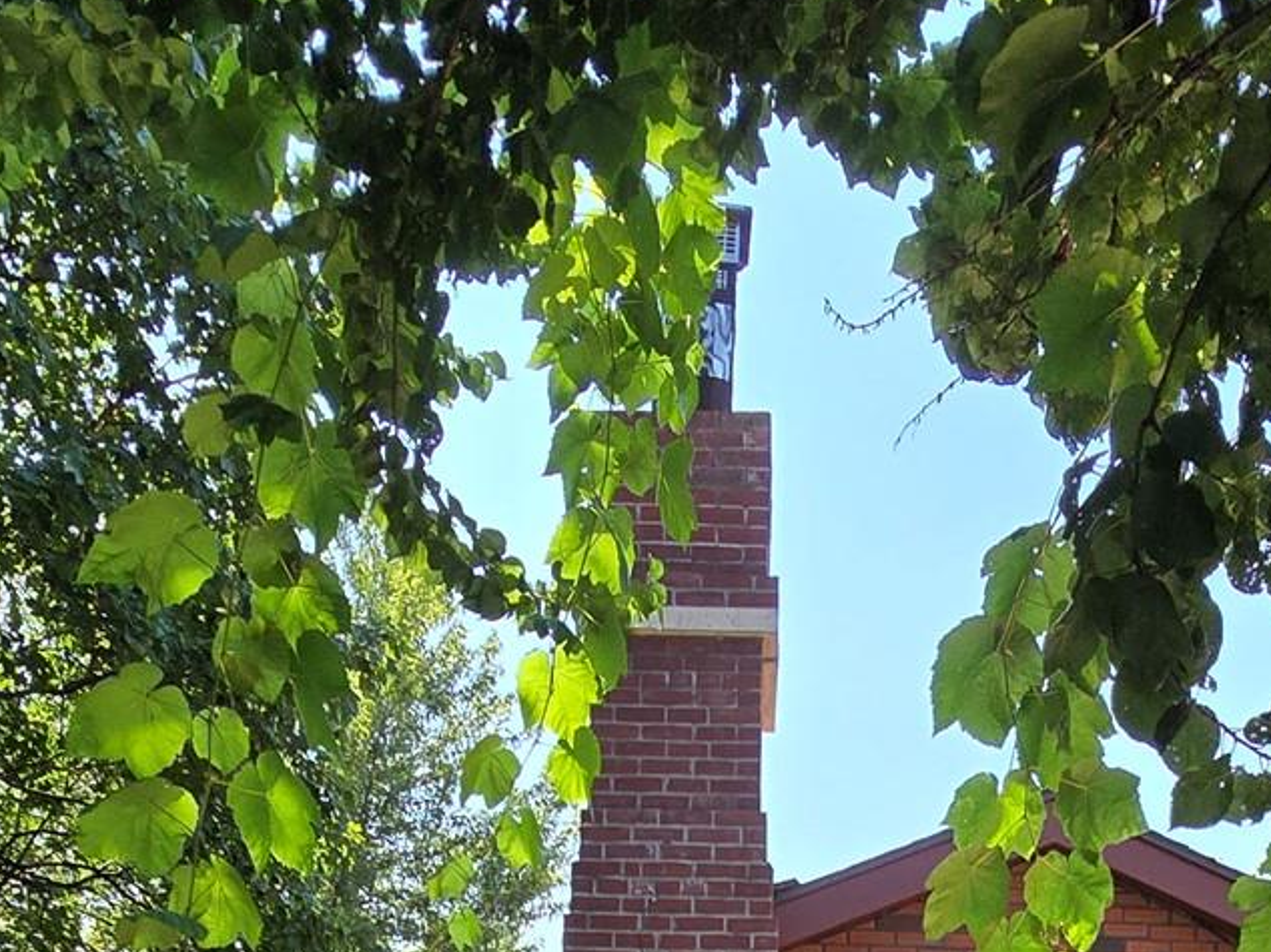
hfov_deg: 44.6
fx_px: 1542
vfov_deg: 25.0
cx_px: 756
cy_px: 1477
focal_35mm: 42
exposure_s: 1/994
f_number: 2.2
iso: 50
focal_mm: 2.2
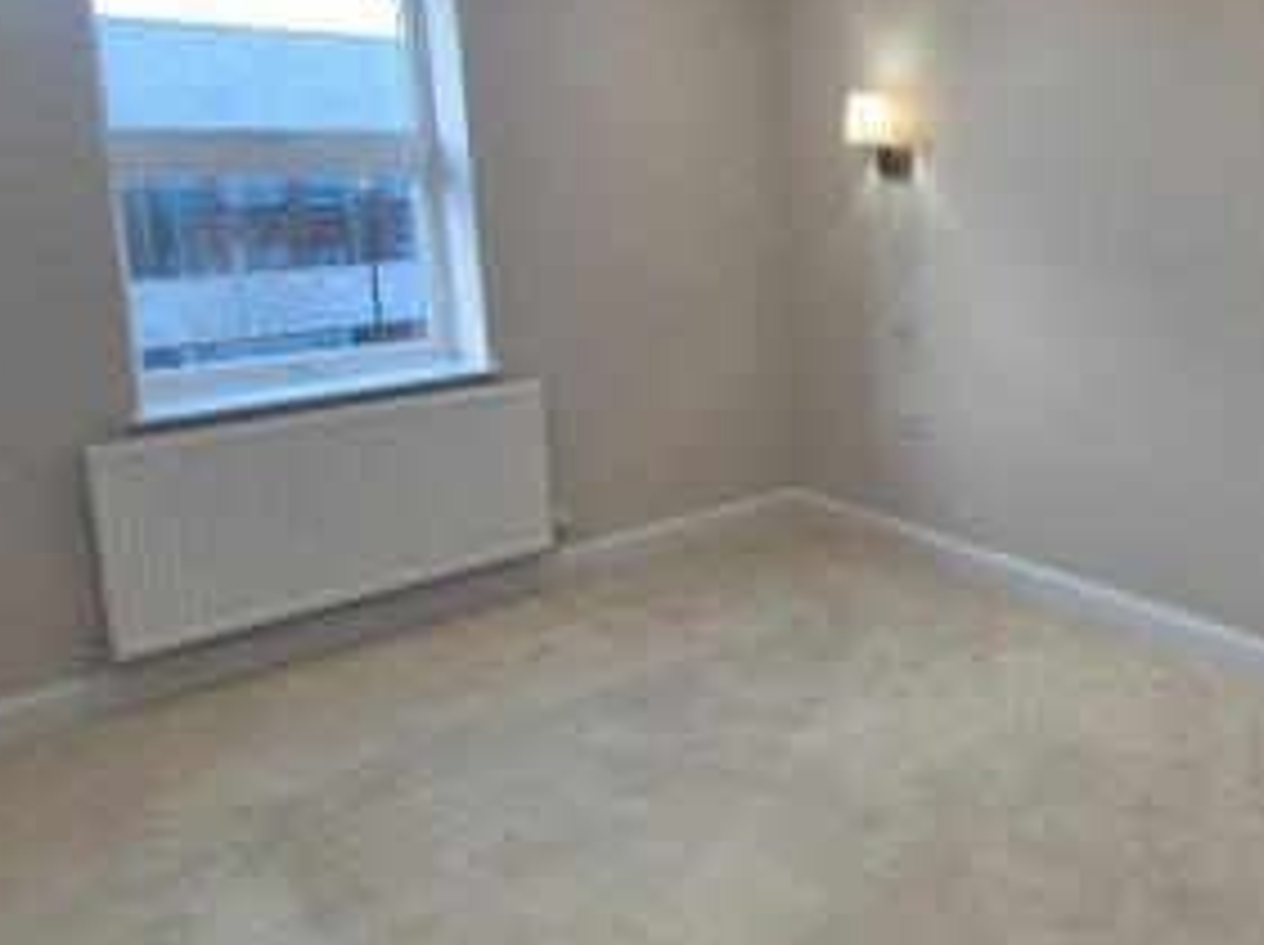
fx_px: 985
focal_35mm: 27
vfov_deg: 50.3
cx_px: 1023
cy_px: 313
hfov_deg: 59.8
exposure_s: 1/100
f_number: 2.2
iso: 100
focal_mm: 2.2
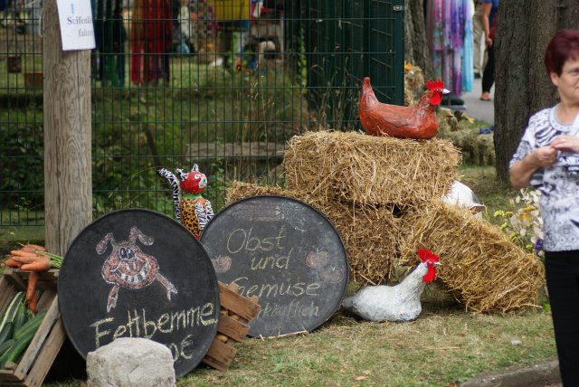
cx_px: 290
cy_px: 194
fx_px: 2415
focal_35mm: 150
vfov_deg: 9.2
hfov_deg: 13.7
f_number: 4
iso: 125
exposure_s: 1/160
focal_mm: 100
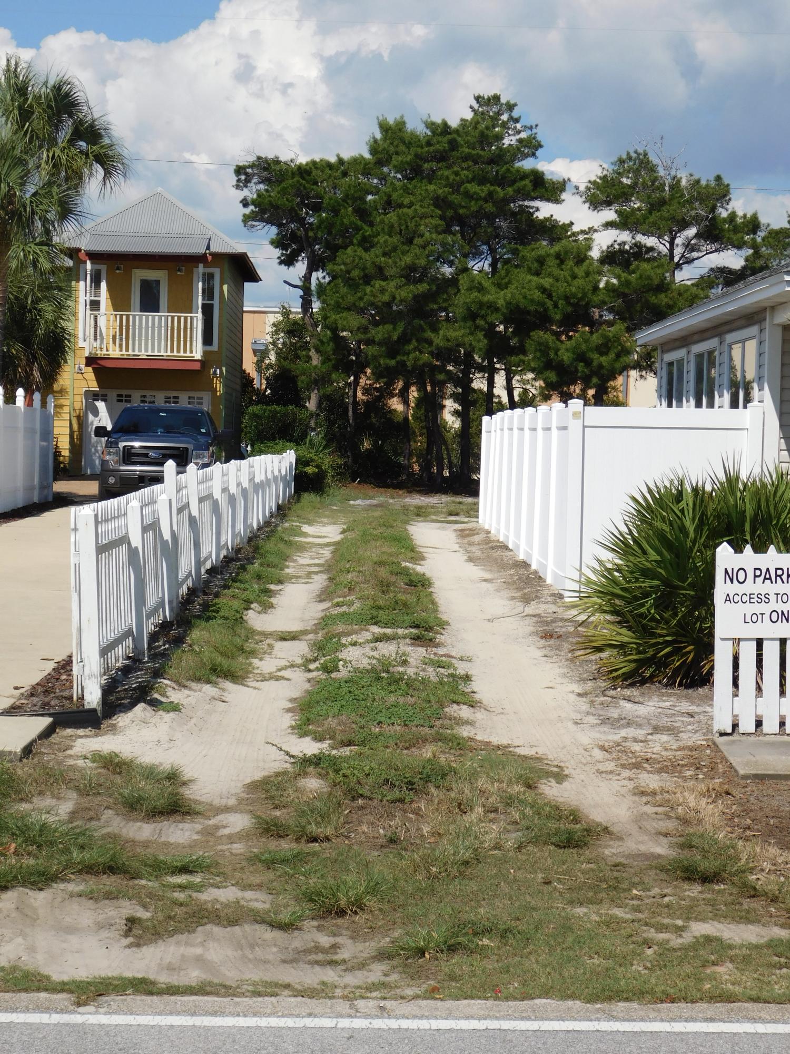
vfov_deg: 29.4
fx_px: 2008
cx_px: 395
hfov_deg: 22.3
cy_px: 527
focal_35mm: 66
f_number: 8.4
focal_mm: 11.7
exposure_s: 1/400
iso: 125
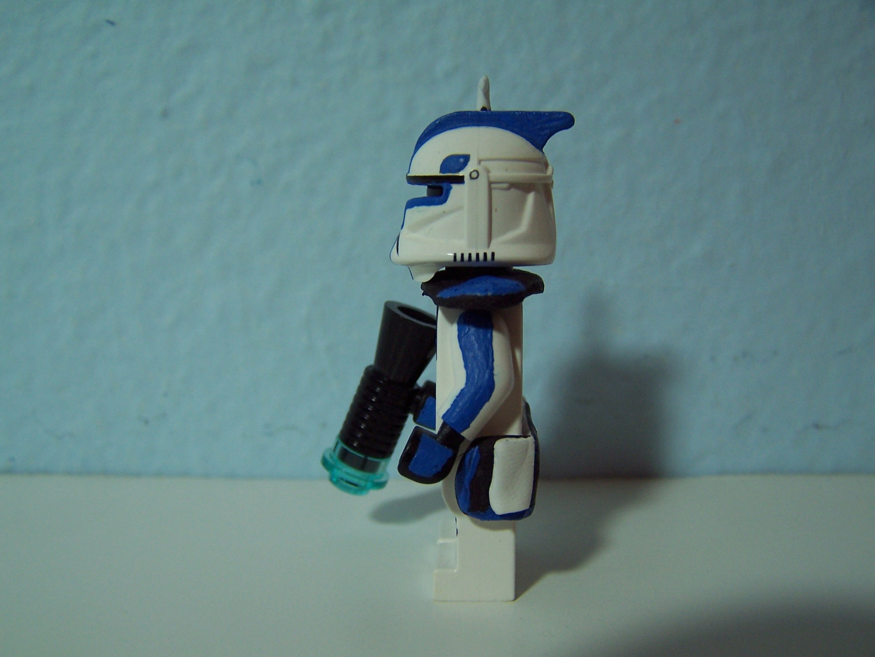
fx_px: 961
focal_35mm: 38
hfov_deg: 49.0
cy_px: 328
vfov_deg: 37.7
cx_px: 438
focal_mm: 6.3
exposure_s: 1/30
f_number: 2.8
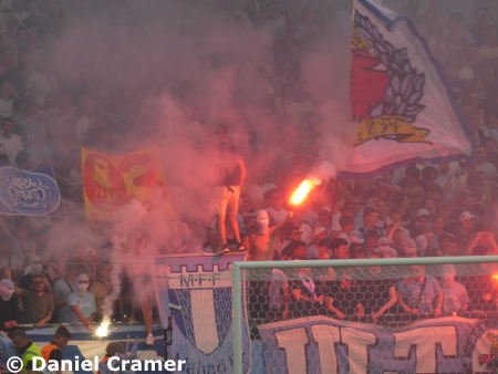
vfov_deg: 3.0
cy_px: 187
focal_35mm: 500
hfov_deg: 4.0
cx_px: 249
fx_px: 7197
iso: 100
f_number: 6
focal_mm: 89.6
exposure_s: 1/100
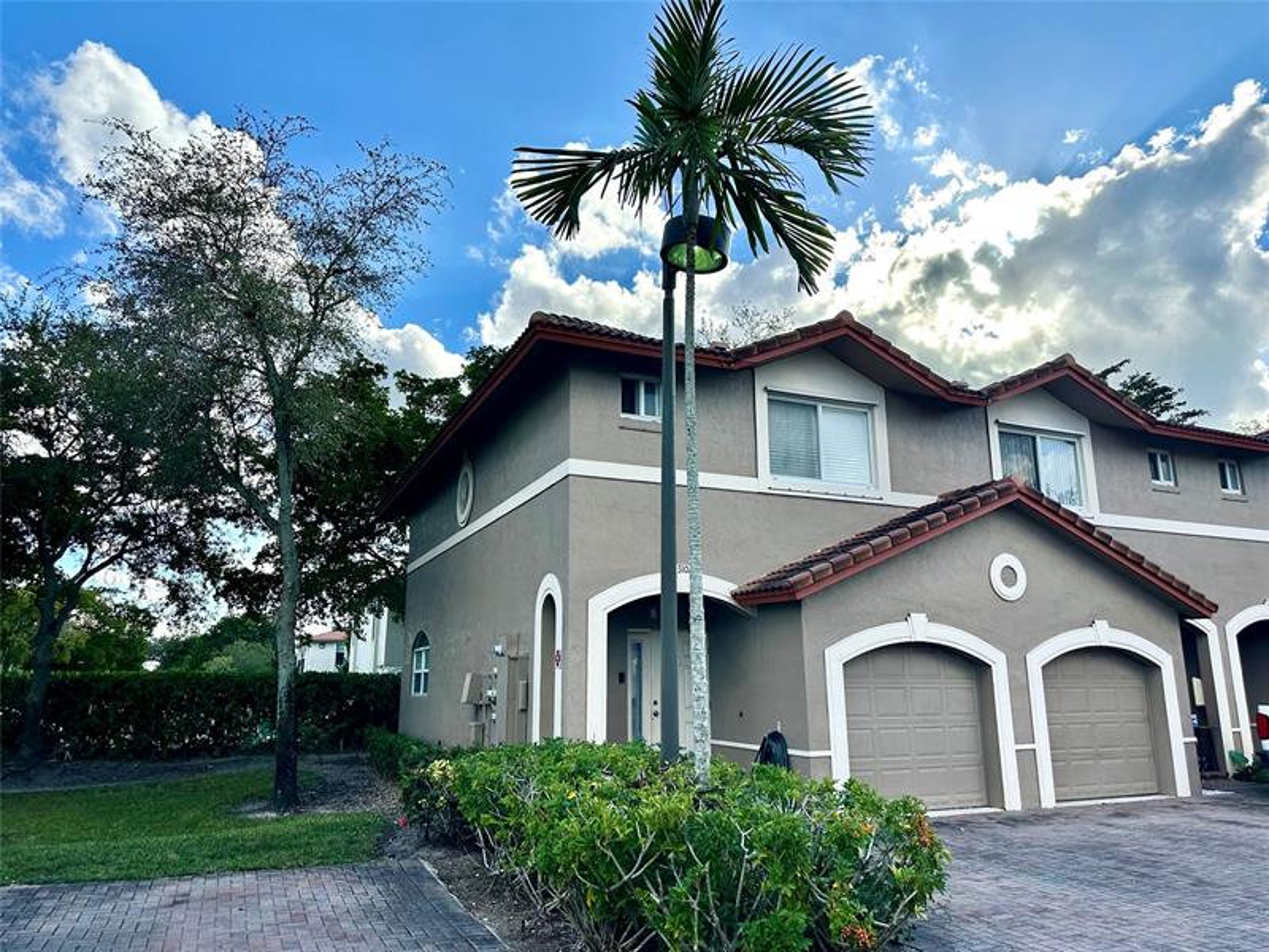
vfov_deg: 56.8
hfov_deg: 71.6
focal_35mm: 24
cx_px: 634
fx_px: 880
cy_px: 476
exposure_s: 1/3597
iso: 80
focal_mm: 6.86
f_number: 1.78
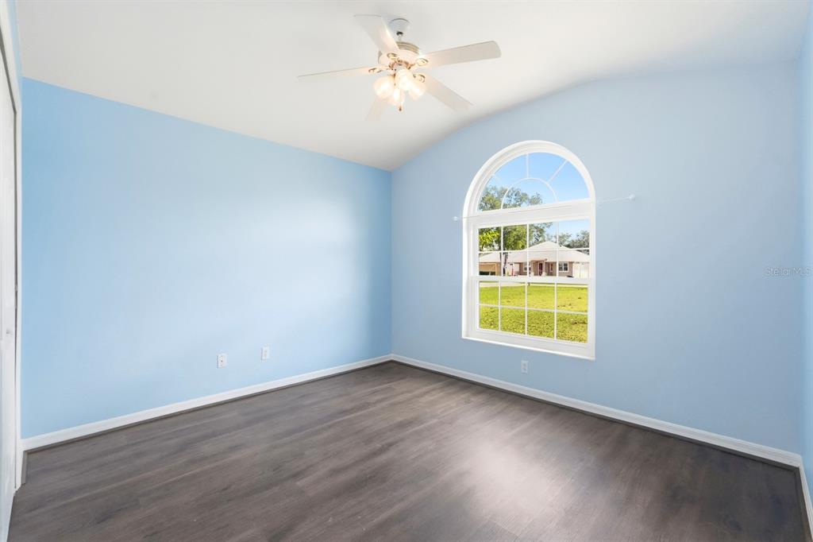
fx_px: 372
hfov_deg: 95.0
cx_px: 406
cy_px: 271
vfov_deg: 72.0
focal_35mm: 16
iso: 12800
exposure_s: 1/3200
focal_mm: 16.5
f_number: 8
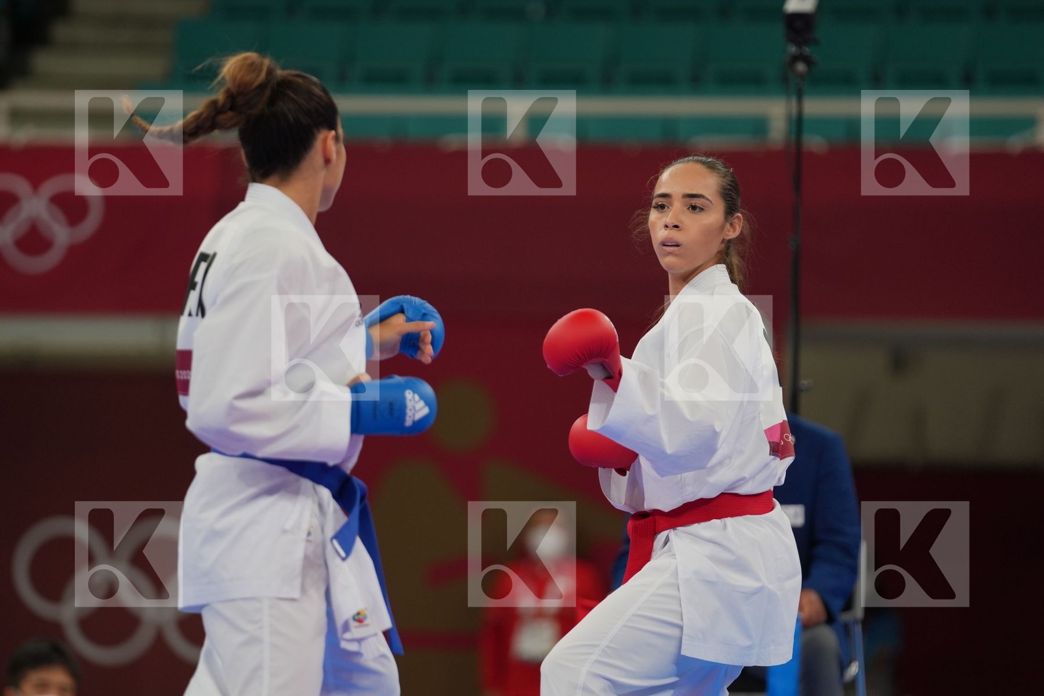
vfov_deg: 5.0
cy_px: 348
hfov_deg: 7.5
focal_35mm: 273
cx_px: 522
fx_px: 7916
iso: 500
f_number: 2.8
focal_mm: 182
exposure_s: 1/1000
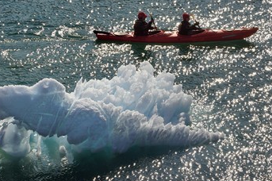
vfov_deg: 5.7
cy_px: 86
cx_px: 133
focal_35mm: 239
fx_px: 1804
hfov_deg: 8.6
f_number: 13
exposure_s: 1/640
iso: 200
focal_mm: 195
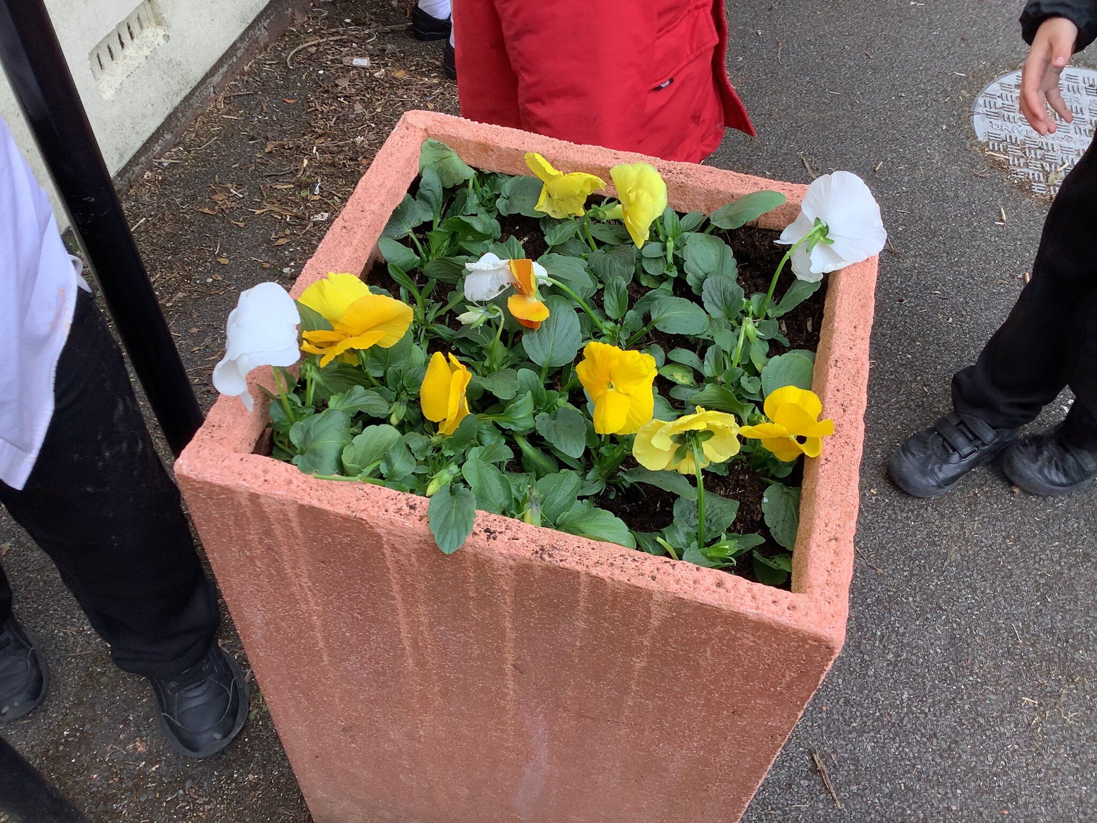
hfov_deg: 58.4
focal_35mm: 31
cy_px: 412
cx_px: 548
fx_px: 982
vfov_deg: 45.4
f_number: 2.4
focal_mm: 3.3
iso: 40
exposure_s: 1/100
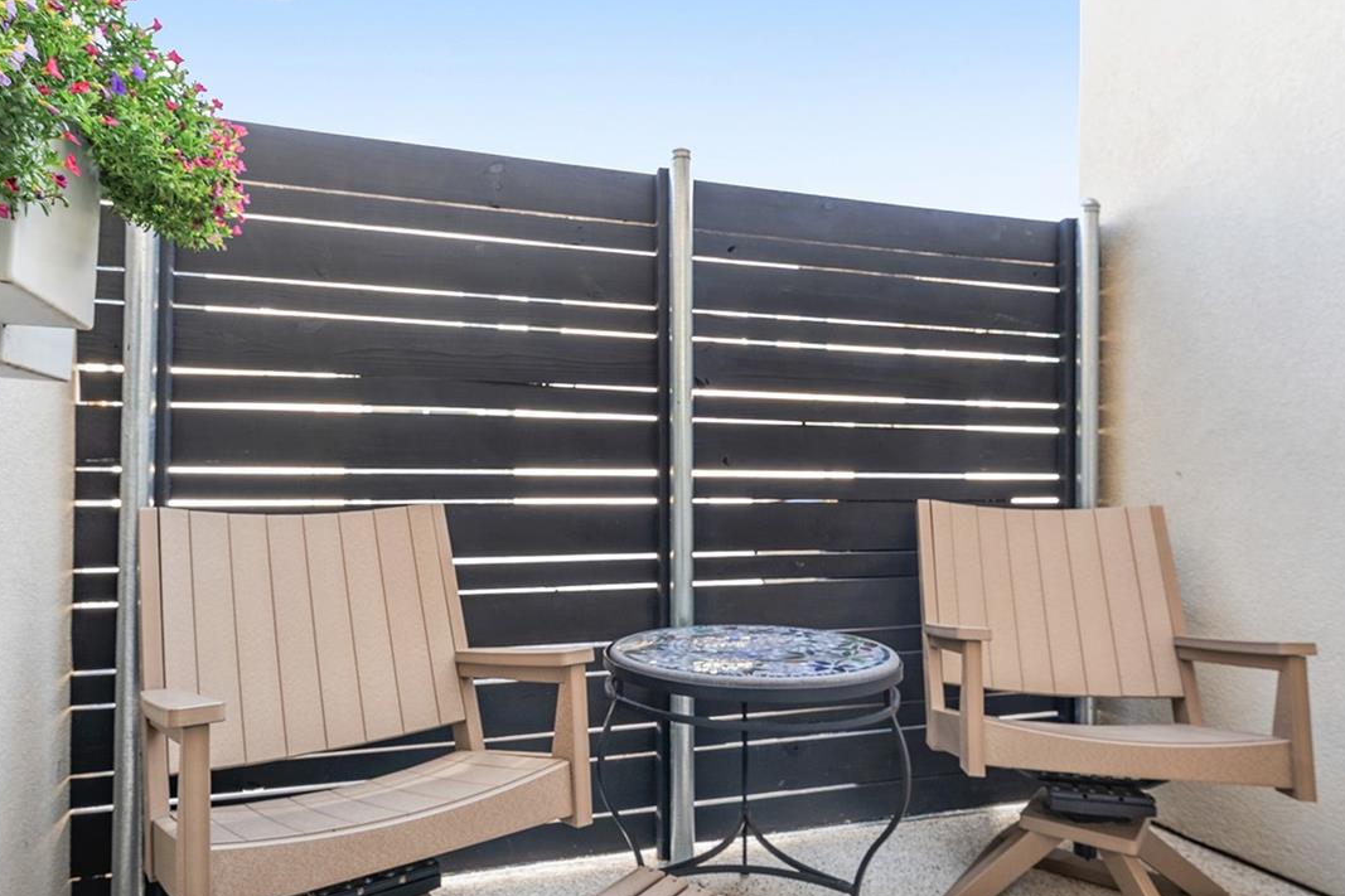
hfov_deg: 81.1
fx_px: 784
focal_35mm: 21
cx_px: 637
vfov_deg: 59.4
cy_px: 485
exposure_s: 1/20
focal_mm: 14
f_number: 7.1
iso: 200
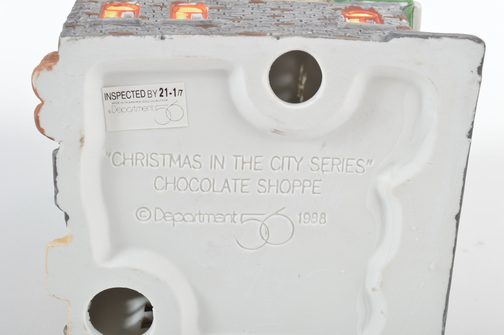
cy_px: 168
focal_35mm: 82
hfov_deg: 24.6
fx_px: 1154
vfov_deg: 16.5
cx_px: 252
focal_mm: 55
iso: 100
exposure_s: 1/160
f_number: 11
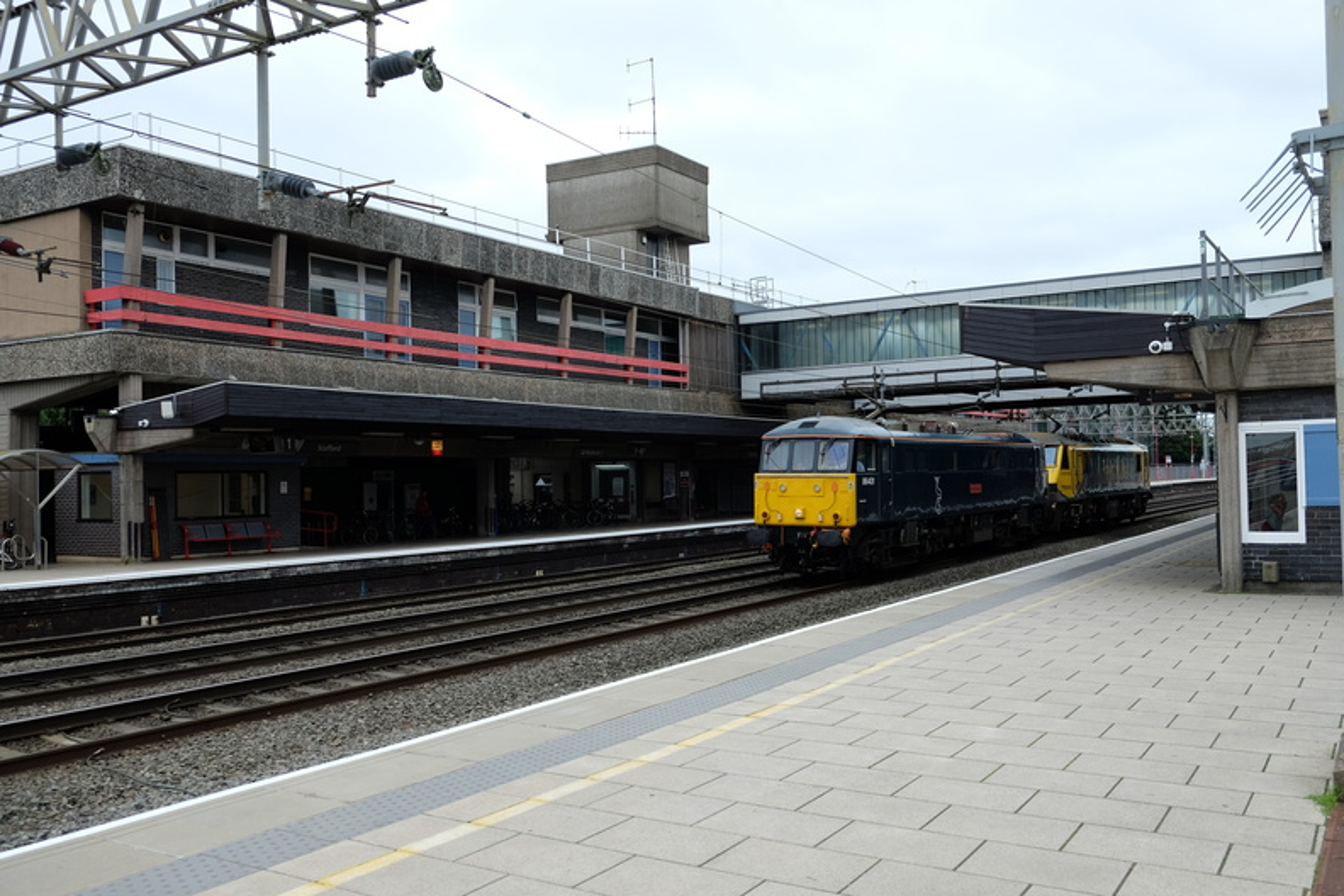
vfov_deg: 42.3
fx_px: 1157
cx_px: 672
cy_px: 448
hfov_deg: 60.3
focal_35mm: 31
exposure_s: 1/500
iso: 200
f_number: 3.6
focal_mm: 20.5
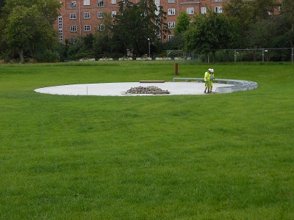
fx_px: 561
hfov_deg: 29.4
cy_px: 110
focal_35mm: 66
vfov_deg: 22.3
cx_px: 147
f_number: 4.2
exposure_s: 1/400
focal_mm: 10.9
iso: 125
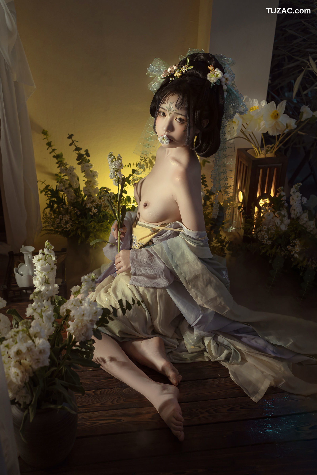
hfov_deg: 37.9
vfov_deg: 54.4
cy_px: 238
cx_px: 158
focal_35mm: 35
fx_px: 462
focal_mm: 35
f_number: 3.5
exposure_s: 1/40
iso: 640
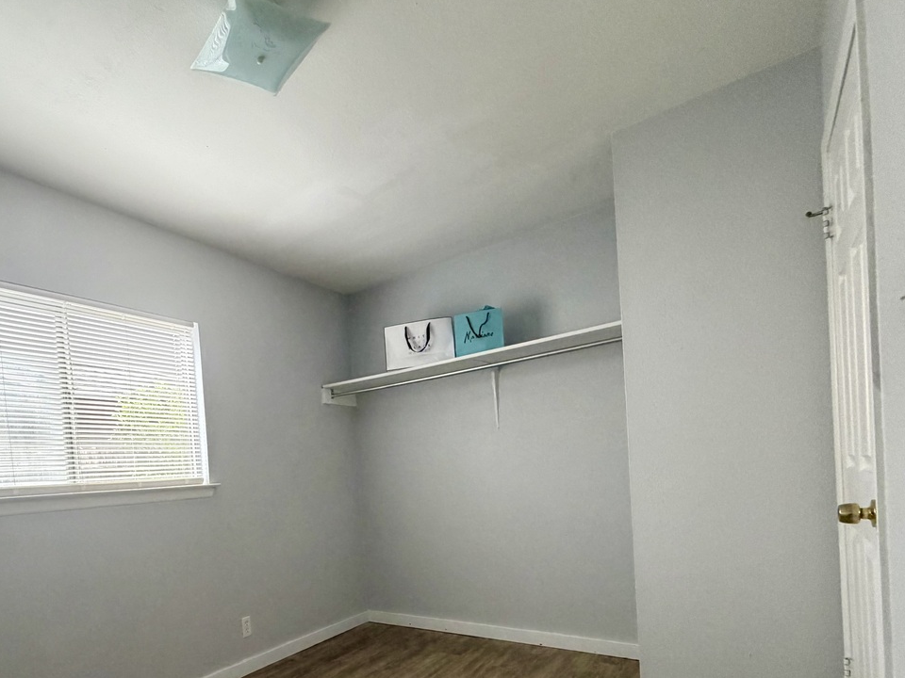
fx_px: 549
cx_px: 266
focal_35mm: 21
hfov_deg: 75.2
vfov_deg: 60.5
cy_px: 496
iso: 320
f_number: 2.2
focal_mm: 2.22
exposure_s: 1/121
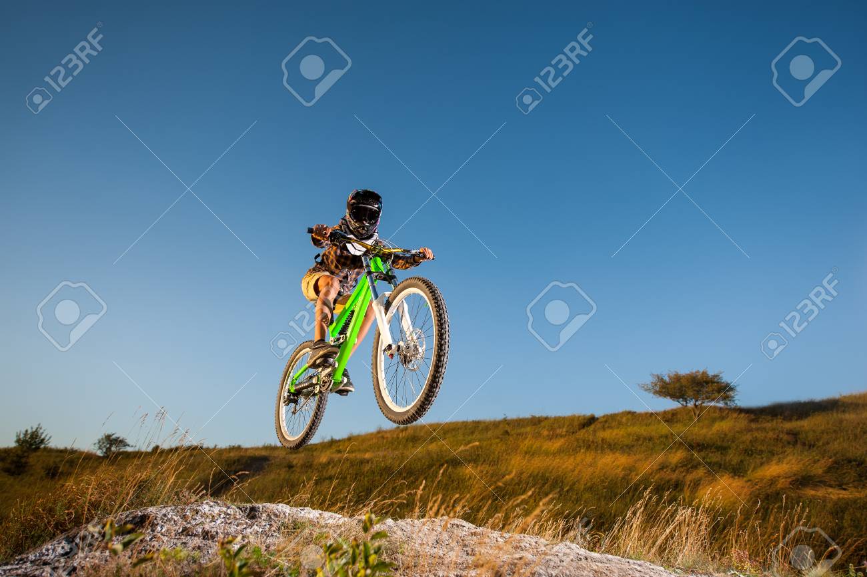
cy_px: 288
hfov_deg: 81.2
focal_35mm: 21
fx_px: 505
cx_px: 434
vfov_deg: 59.4
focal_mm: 21
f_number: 4
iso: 100
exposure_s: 1/1600
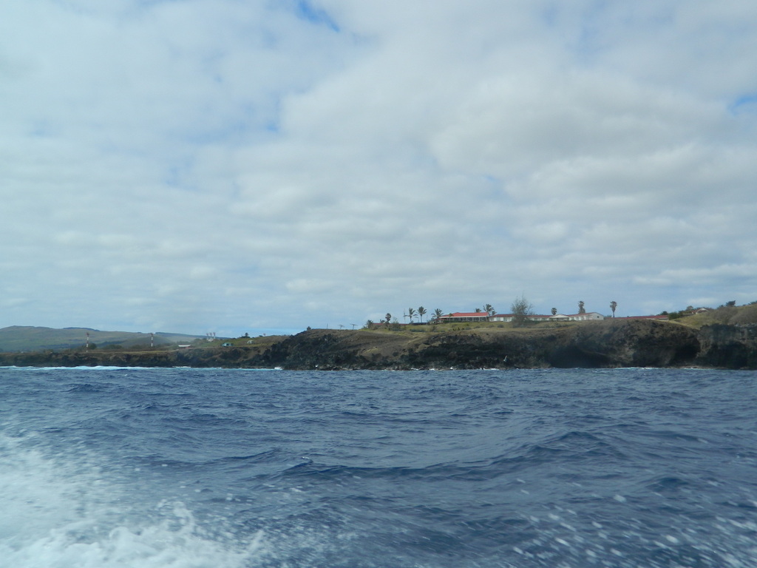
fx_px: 765
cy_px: 284
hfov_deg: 52.6
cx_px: 378
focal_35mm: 35
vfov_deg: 40.7
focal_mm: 6.2
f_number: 9.4
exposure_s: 1/200
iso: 80
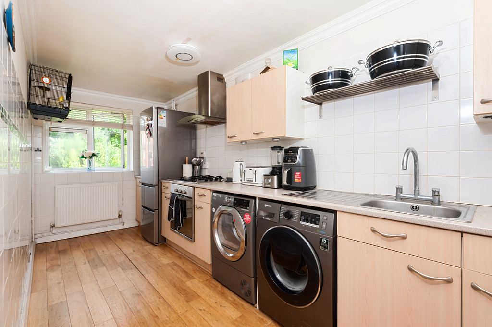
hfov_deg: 96.8
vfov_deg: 73.7
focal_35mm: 16
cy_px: 164
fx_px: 218
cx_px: 246
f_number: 9
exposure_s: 1/40
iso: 400
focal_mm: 16
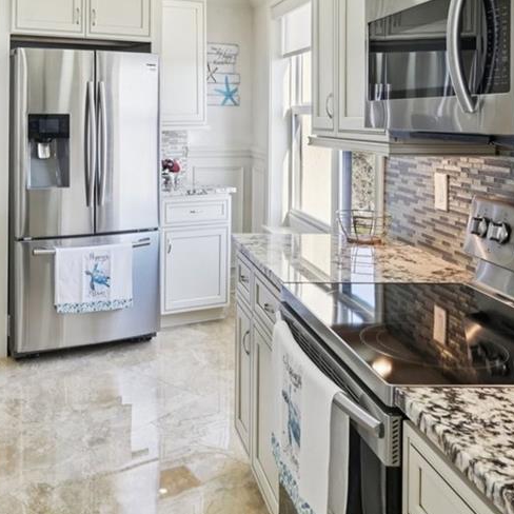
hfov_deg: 41.1
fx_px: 655
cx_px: 106
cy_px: 104
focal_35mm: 39
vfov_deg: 41.1
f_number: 8
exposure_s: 1/100
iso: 400
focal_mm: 14
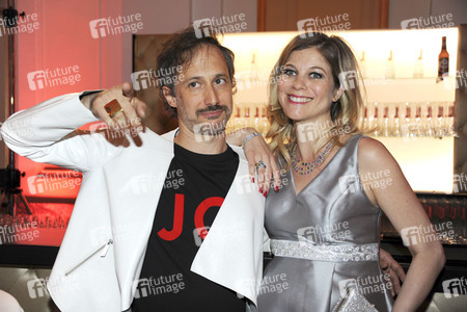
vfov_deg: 30.5
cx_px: 234
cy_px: 156
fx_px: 571
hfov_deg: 44.5
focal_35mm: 44
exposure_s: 1/250
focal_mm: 44
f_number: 4.2
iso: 800
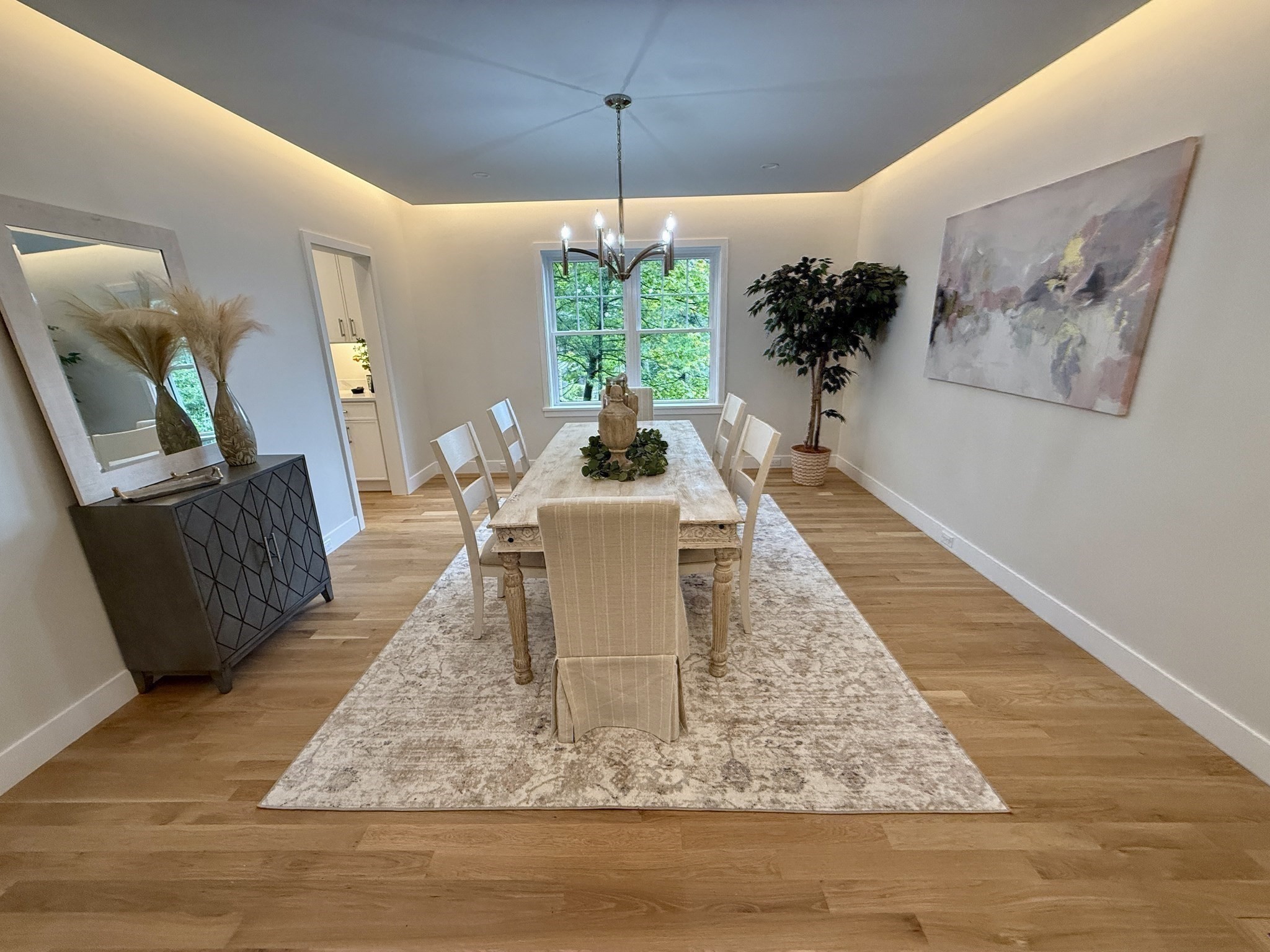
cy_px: 476
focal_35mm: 14
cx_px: 635
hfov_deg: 102.1
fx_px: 514
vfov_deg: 85.7
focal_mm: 2.22
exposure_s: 1/120
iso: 200
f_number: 2.2
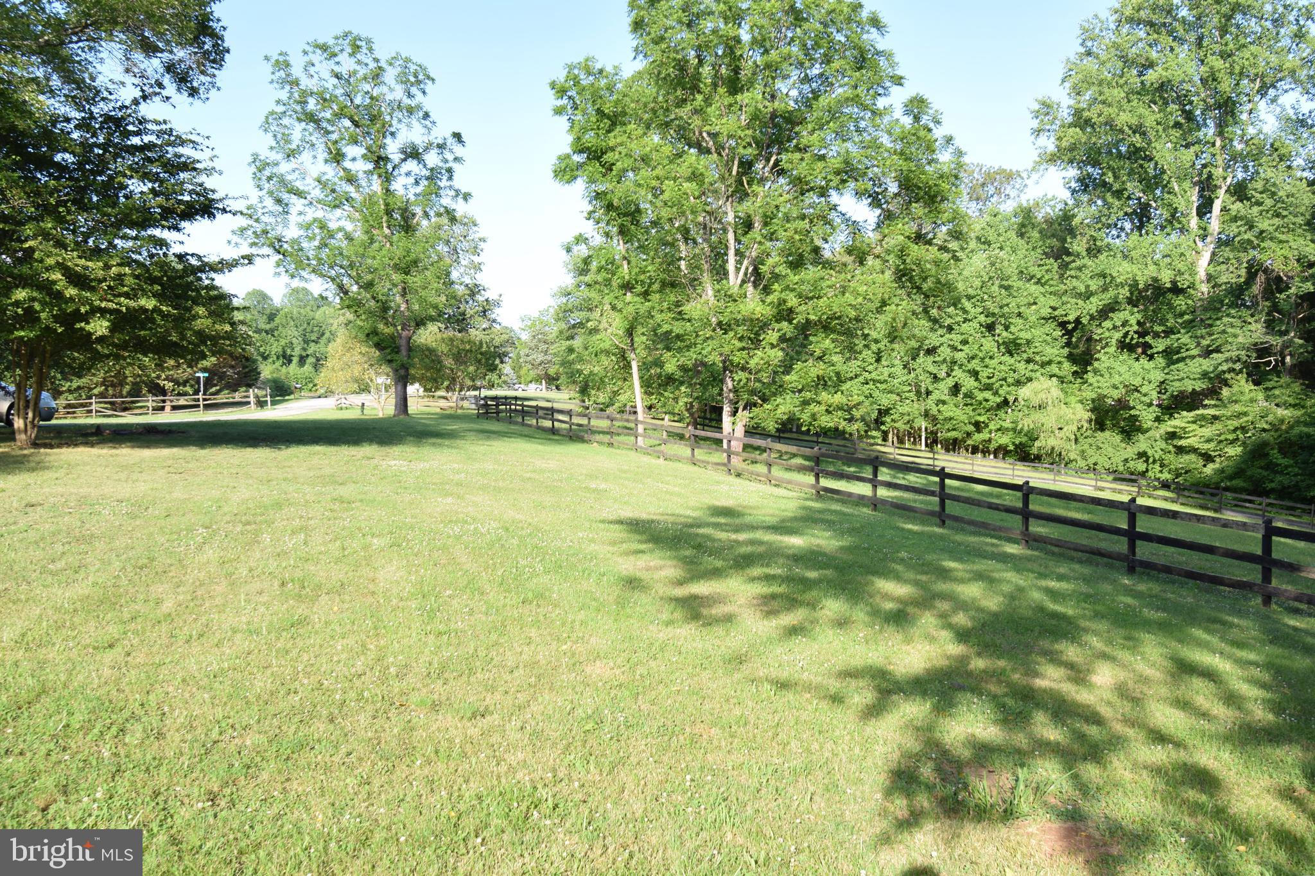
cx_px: 658
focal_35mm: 30
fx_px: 1096
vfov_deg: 43.6
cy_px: 438
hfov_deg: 61.9
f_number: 8
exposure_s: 1/50
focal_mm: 20
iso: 100
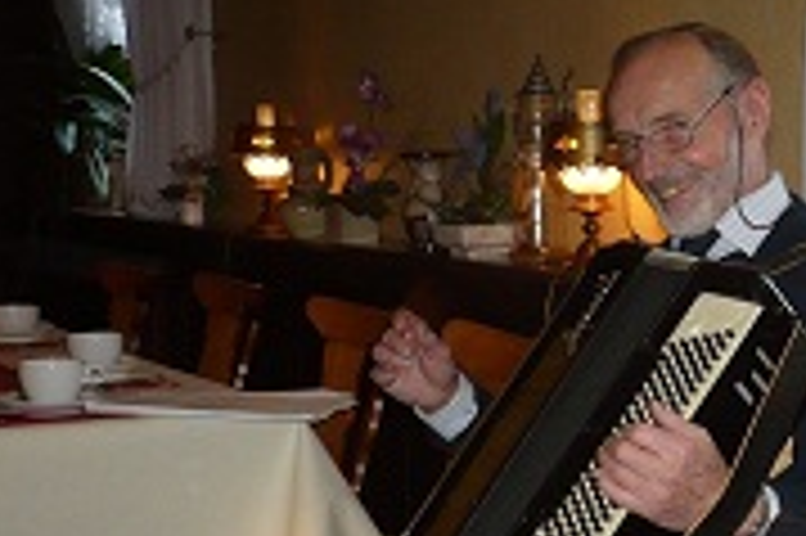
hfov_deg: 25.7
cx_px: 792
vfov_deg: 18.0
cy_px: 419
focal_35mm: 75
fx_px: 1678
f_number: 2.8
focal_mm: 5.8
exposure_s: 1/30
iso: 160
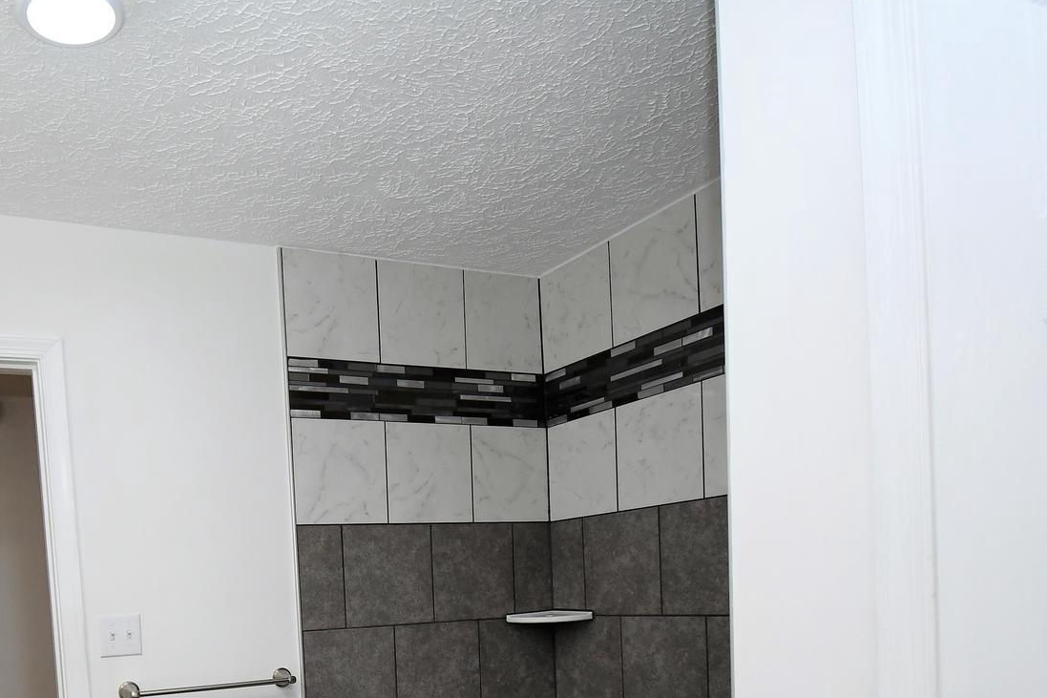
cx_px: 299
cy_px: 648
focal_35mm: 28
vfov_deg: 42.0
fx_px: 814
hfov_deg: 62.7
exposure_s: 1/250
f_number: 4.5
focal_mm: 10
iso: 560
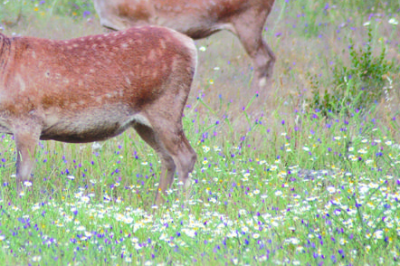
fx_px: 9049
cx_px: 80
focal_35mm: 815
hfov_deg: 2.5
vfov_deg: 1.7
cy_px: 33
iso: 560
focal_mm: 300
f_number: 5.6
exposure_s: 1/125
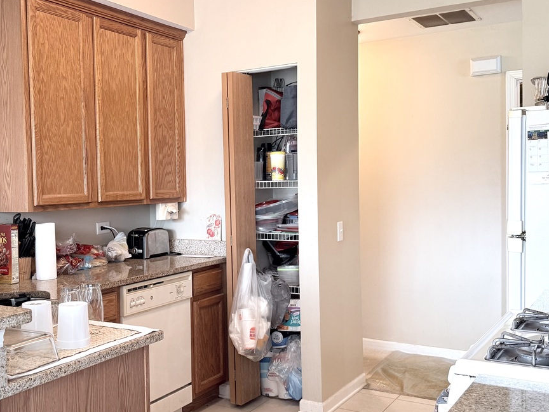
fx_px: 634
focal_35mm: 40
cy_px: 203
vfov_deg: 36.0
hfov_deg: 46.2
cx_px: 195
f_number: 1.78
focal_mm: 6.76
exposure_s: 1/60
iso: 160
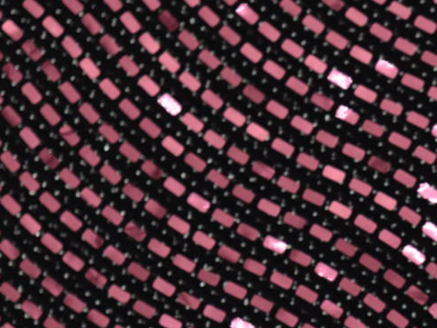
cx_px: 784
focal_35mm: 296
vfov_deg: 5.0
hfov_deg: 6.5
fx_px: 3738
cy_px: 485
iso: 100
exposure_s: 1/160
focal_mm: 50
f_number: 4
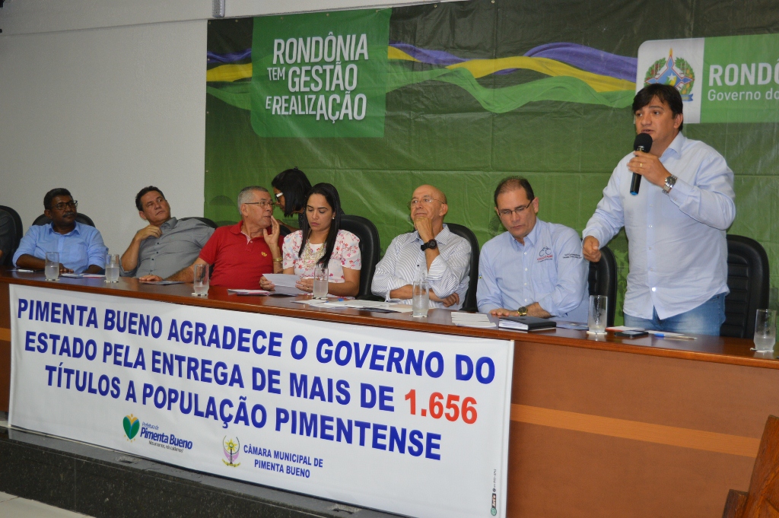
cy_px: 259
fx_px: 1038
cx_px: 390
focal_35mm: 48
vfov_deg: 28.0
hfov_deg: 41.1
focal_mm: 32
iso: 450
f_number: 4.5
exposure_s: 1/60
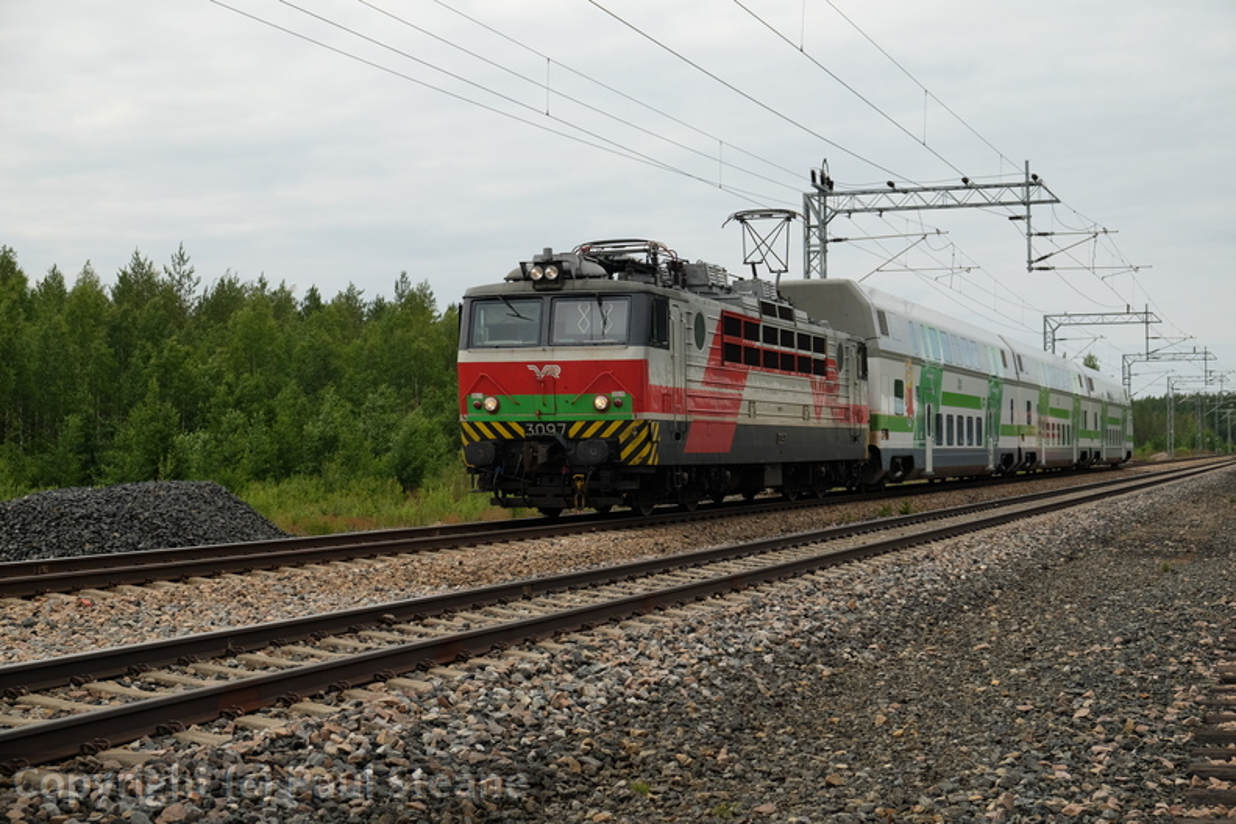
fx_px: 2026
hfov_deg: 33.9
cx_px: 618
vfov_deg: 23.0
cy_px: 412
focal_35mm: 59
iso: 200
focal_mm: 39
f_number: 5.6
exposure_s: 1/420
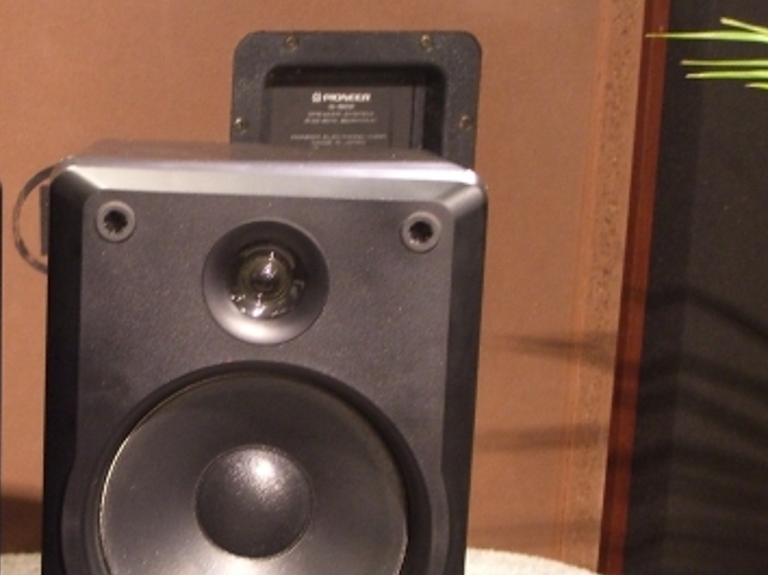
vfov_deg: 12.0
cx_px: 85
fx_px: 2727
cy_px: 460
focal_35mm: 123
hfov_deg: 15.8
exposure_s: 1/4
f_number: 4
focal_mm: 14.2
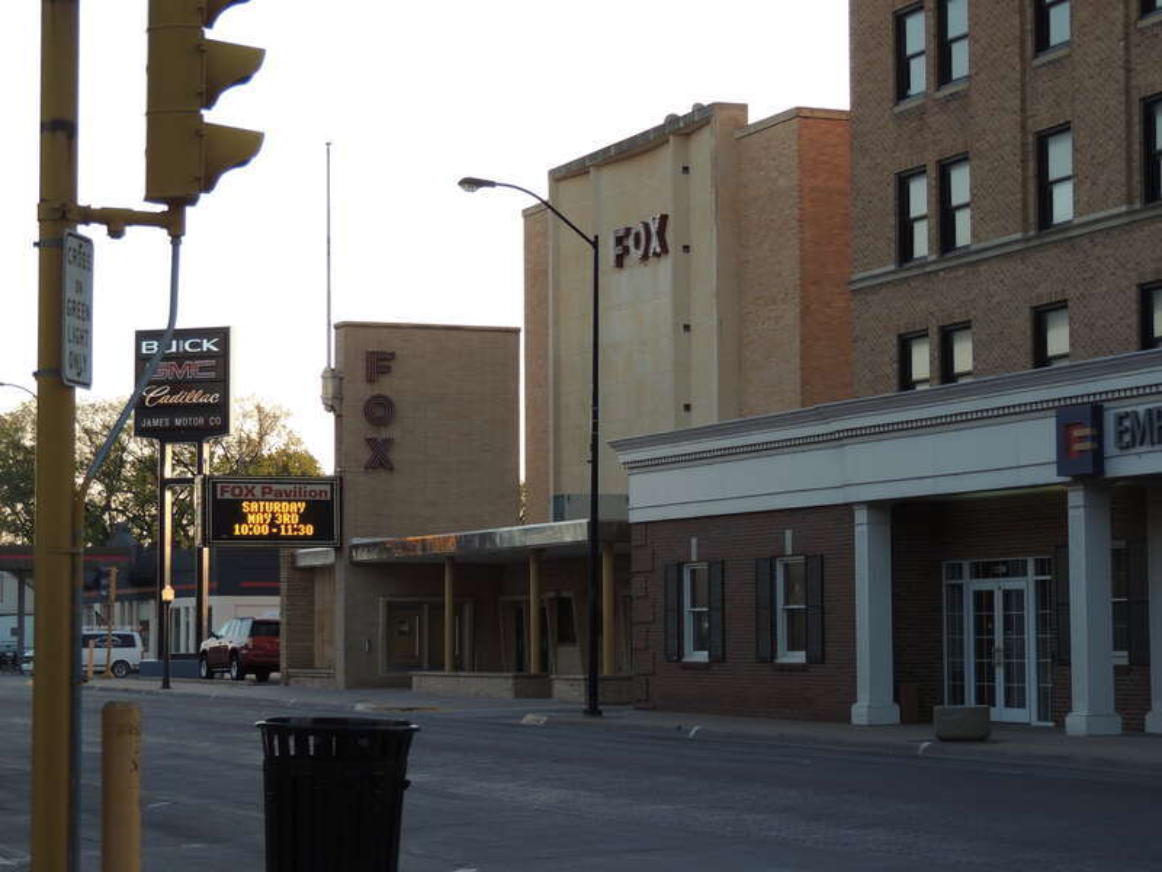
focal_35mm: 90
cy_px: 436
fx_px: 3021
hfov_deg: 21.8
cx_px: 581
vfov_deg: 16.4
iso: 100
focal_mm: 16
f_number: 4.1
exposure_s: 1/100
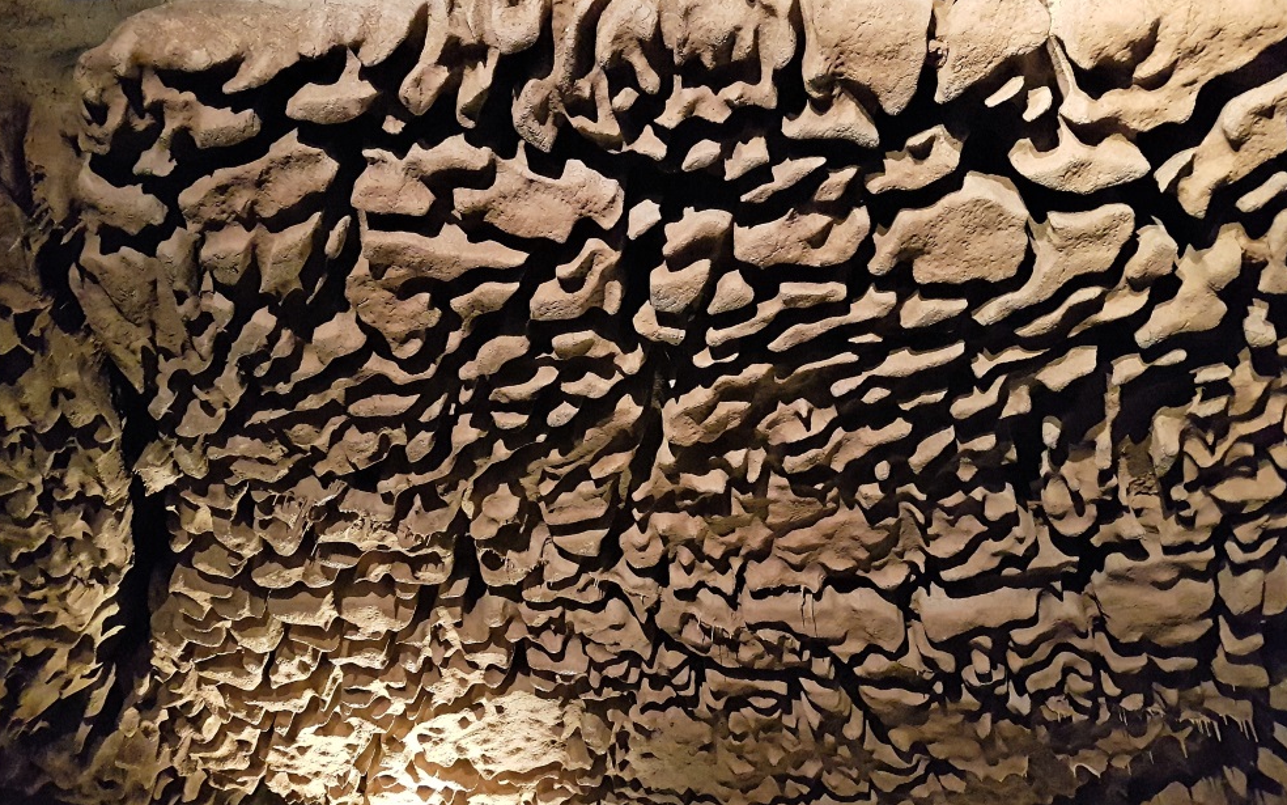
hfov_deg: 66.5
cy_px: 438
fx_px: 982
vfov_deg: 44.5
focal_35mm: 28
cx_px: 640
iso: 1000
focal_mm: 4.2
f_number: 1.7
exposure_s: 1/10
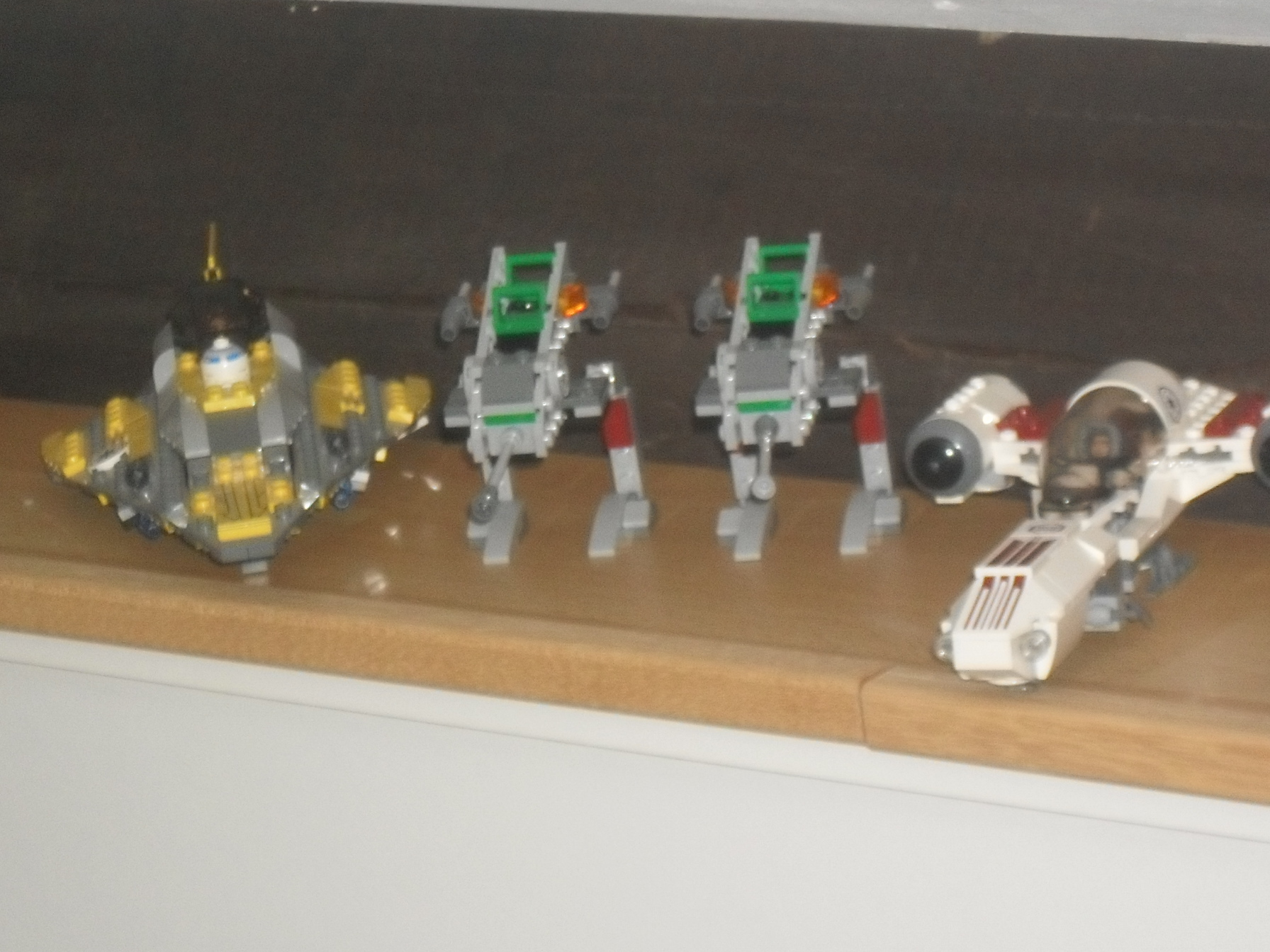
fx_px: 3852
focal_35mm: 105
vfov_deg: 14.1
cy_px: 476
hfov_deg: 18.7
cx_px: 635
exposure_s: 1/60
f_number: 5.8
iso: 320
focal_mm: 18.9
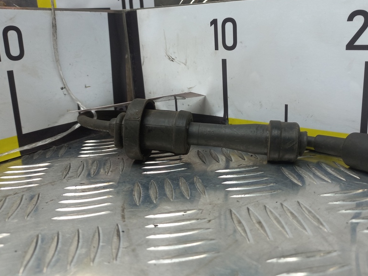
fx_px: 351
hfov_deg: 55.2
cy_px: 124
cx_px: 206
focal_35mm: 33
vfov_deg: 42.9
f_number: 1.8
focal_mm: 4.6
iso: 50
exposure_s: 1/50
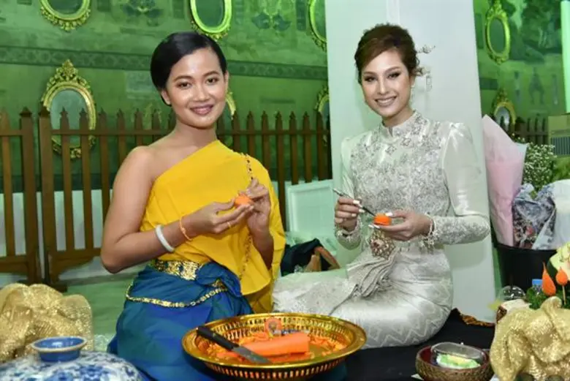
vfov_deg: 33.4
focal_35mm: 40
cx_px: 285
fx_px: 634
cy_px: 190
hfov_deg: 48.4
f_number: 5.6
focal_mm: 40
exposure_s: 1/60
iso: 1600
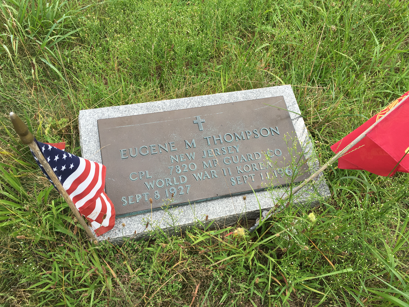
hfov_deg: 61.7
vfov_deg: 48.2
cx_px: 204
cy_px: 154
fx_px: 343
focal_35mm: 29
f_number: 2.2
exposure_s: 1/699
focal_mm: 4.15
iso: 25
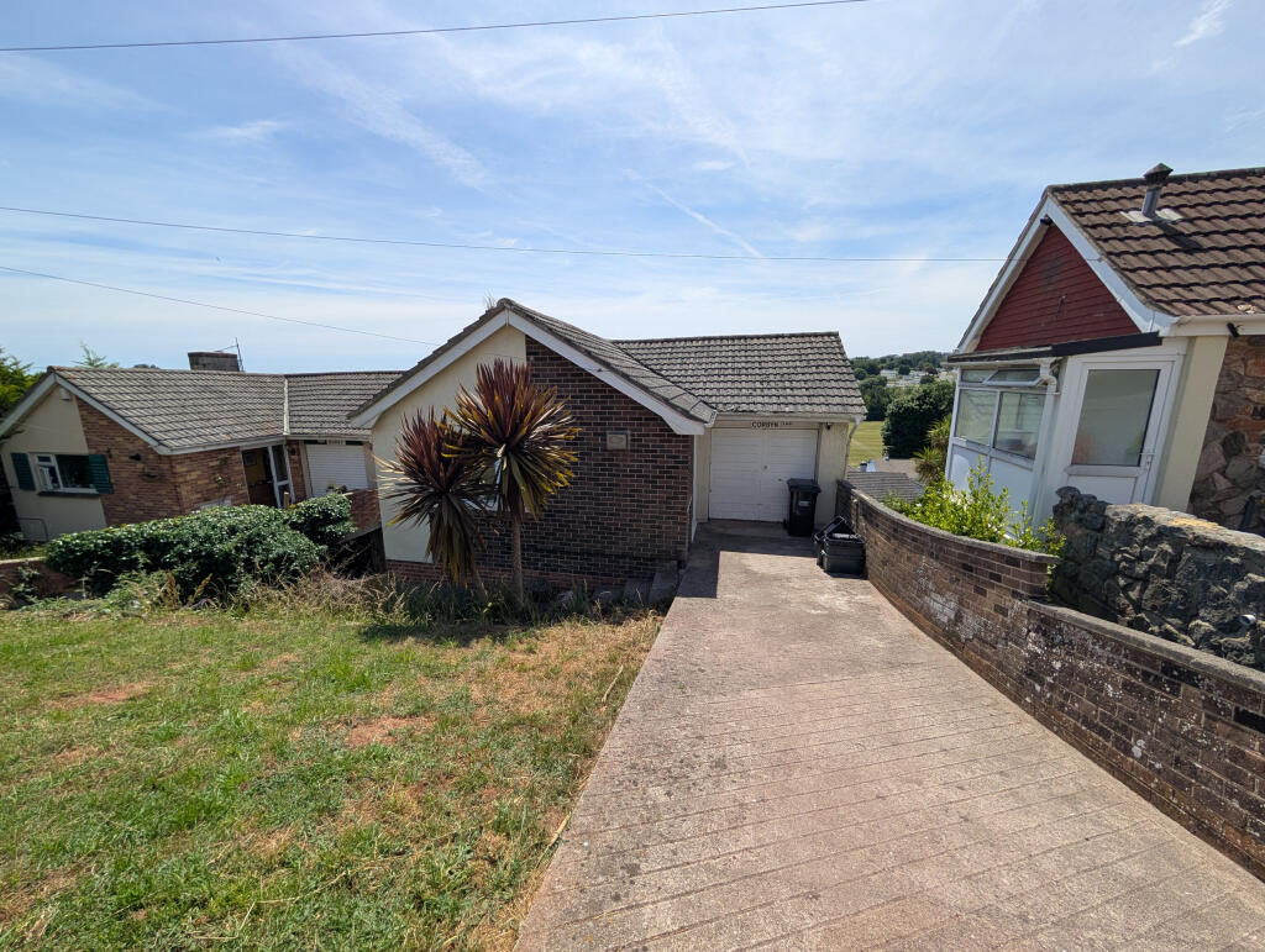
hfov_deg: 110.5
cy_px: 476
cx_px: 632
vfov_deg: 94.6
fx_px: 439
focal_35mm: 12
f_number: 1.7
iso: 55
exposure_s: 1/3257
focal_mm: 2.02
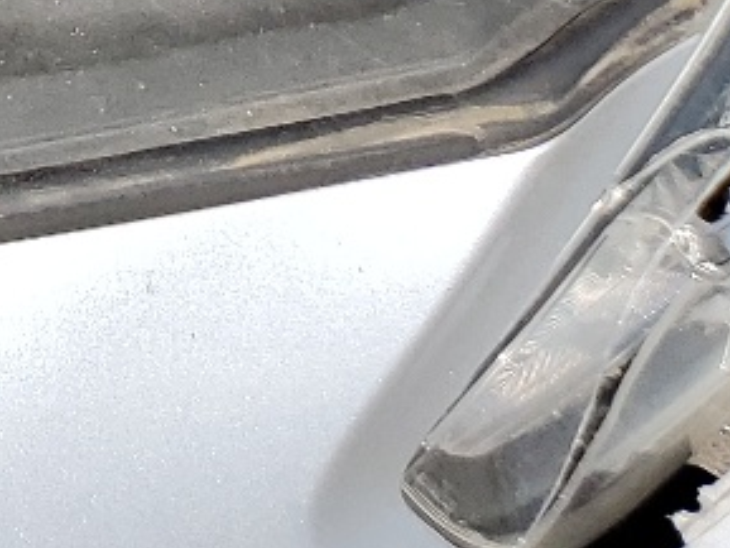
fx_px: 3038
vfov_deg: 9.3
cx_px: -1220
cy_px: -745
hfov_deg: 10.8
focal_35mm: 144
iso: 50
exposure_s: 1/3333
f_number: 1.5
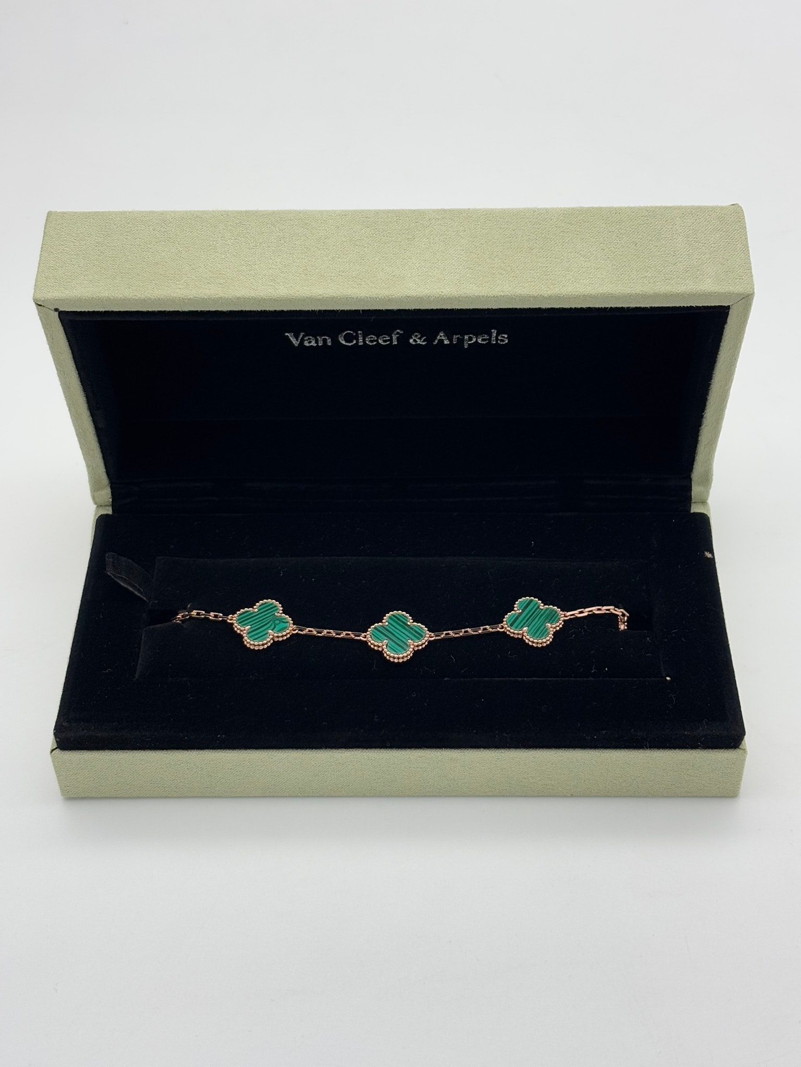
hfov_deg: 28.0
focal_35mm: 52
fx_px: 1604
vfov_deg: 36.8
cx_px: 400
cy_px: 534
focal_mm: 5.96
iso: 32
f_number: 1.6
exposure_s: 1/243
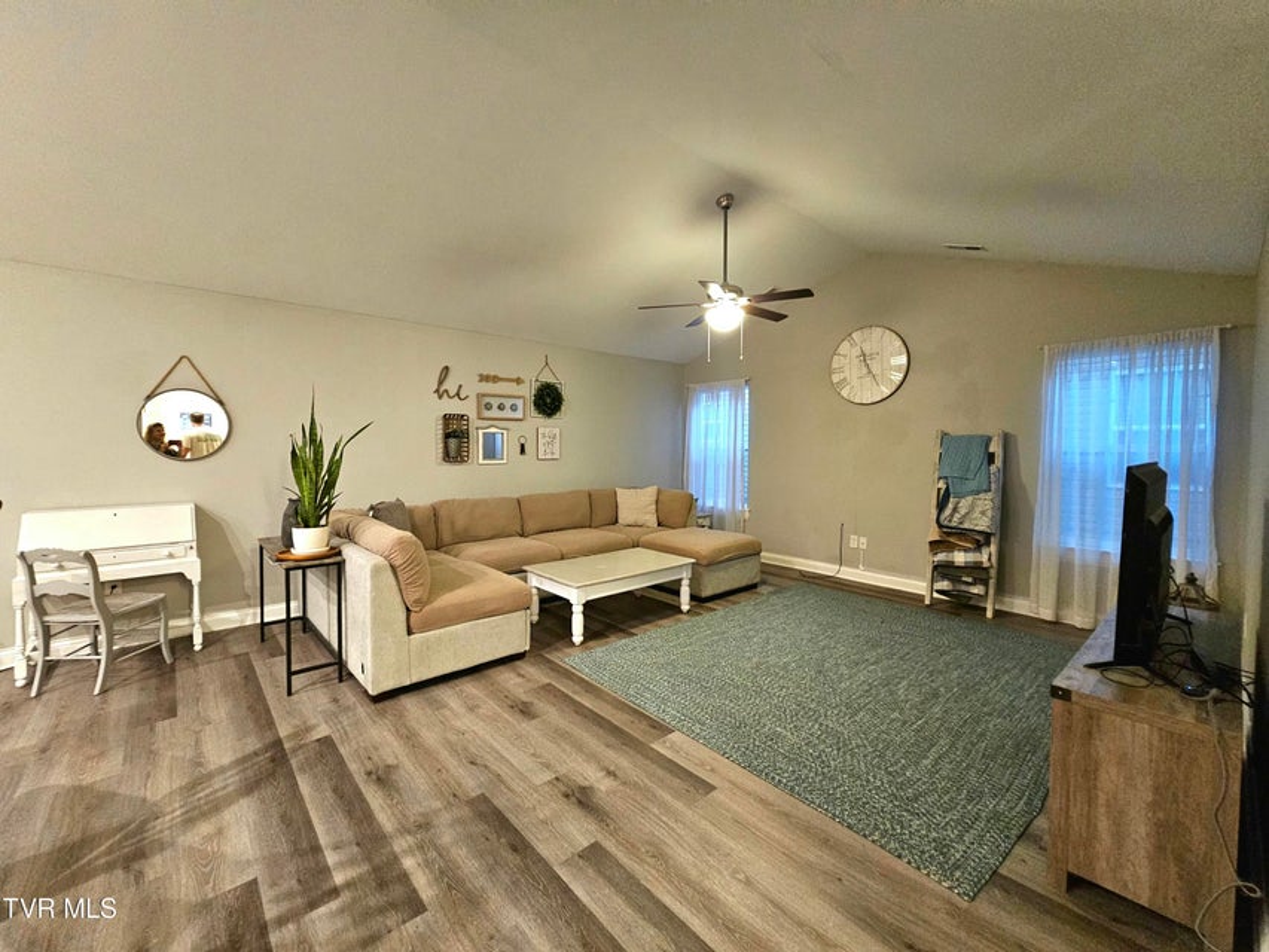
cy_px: 476
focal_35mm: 13
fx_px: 477
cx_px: 634
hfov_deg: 106.2
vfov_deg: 89.9
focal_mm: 2.2
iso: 640
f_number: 2.2
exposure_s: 1/24
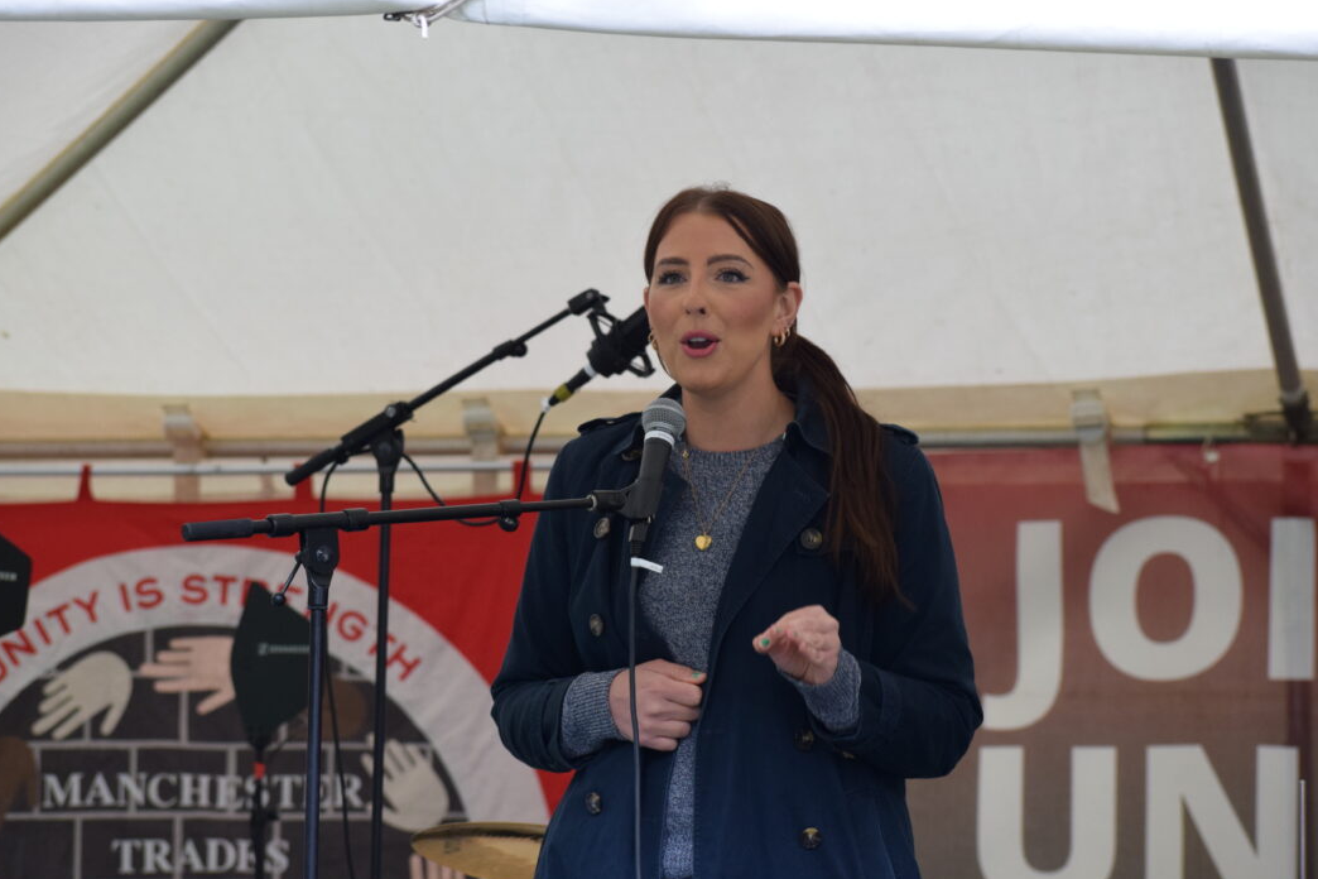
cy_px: 458
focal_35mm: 185
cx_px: 683
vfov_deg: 7.4
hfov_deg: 11.1
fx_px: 6773
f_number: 6.3
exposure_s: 1/200
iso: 800
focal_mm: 110
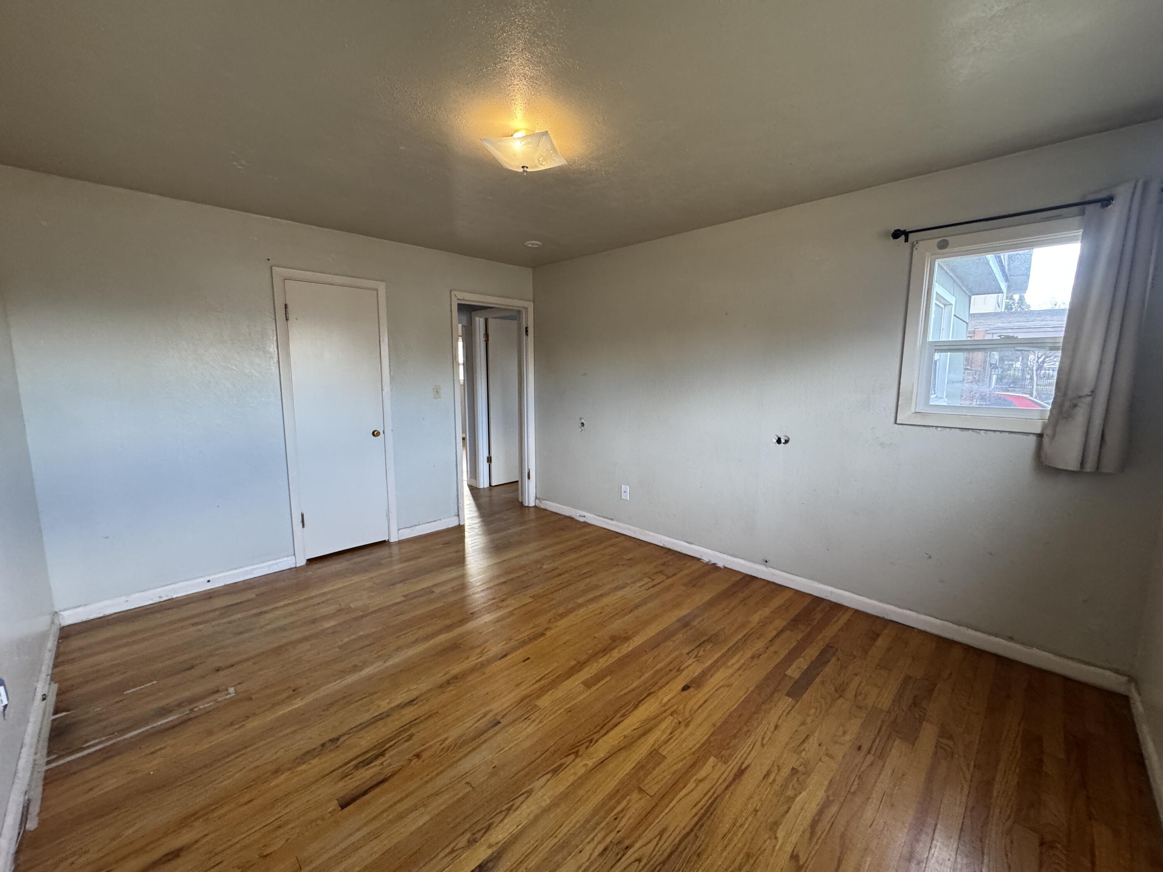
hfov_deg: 102.1
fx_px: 470
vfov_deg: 85.7
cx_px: 582
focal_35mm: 14
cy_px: 436
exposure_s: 1/120
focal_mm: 2.22
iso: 250
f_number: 2.2
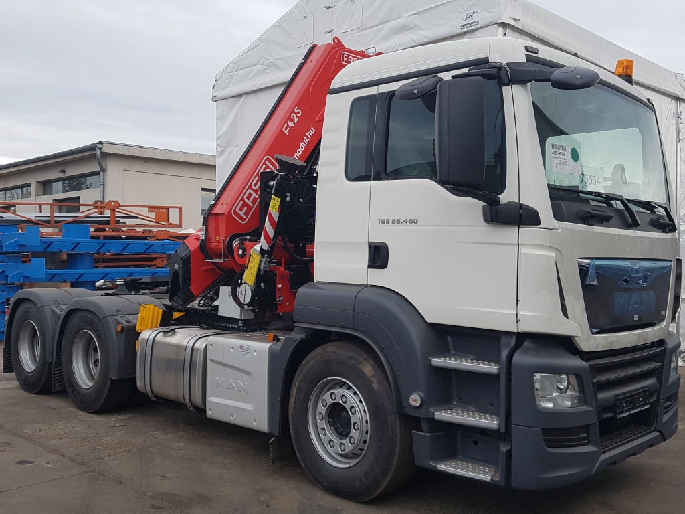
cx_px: 342
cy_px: 257
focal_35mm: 26
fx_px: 515
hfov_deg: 67.3
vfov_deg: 53.1
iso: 50
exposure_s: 1/730
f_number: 1.7
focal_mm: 4.2
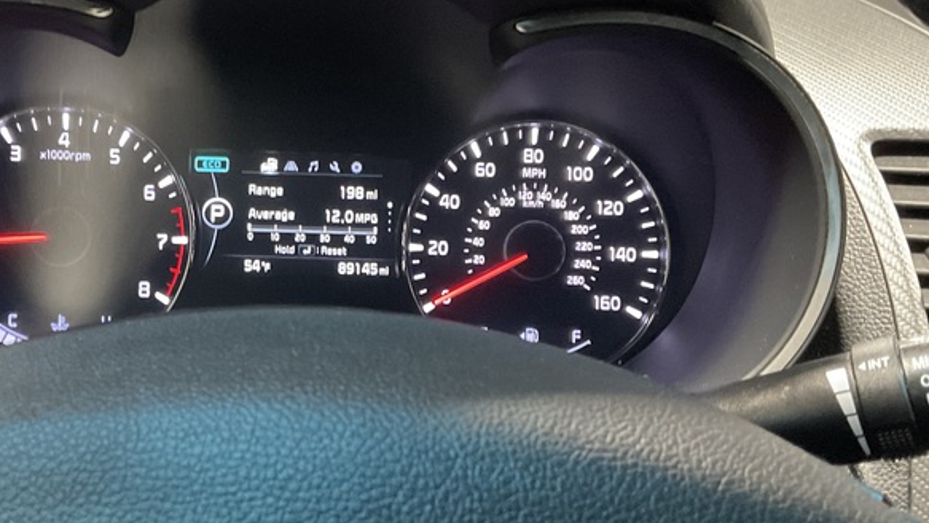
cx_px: 276
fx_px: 1281
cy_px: 249
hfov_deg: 39.2
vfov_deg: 23.1
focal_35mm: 52
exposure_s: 1/30
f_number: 1.8
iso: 320
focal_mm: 3
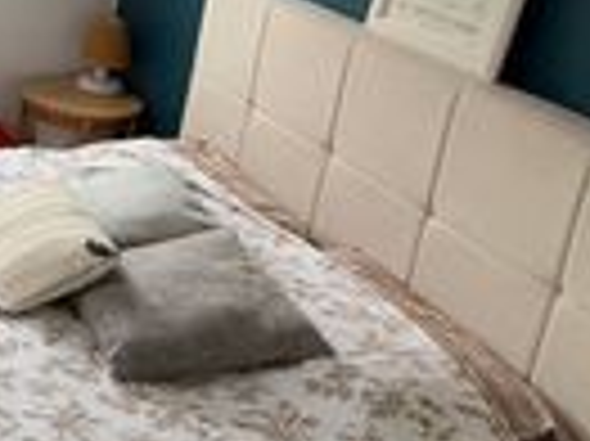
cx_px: -392
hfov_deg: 22.2
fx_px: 1090
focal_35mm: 64
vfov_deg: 22.0
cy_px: -9
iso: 160
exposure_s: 1/99
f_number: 2.2
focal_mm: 2.22
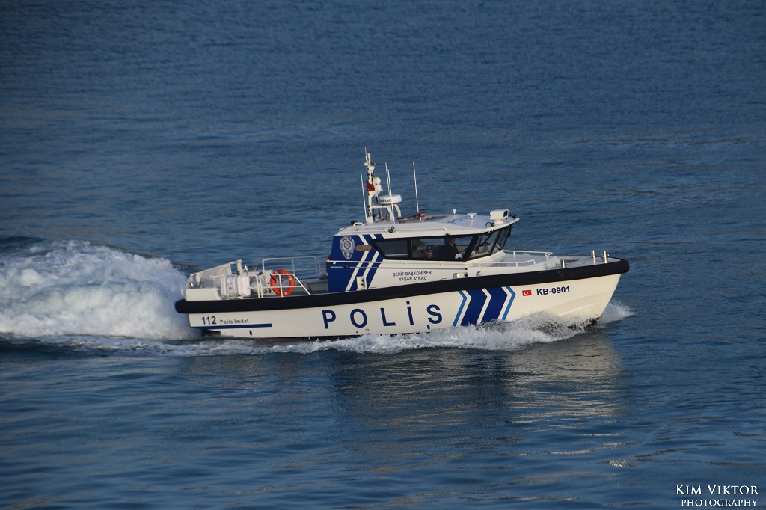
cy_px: 255
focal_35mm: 128
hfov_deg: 16.1
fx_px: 2712
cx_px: 383
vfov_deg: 10.7
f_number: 9
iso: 200
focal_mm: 85
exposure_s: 1/320
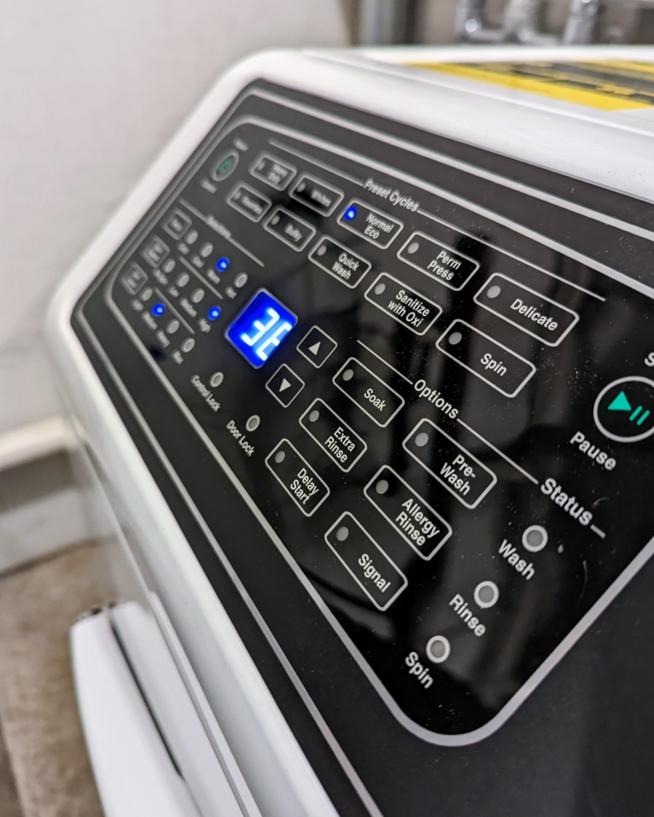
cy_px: 397
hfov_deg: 56.8
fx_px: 605
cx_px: 327
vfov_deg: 68.1
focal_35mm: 25
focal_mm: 6.81
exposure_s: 1/120
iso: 532
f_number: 1.85
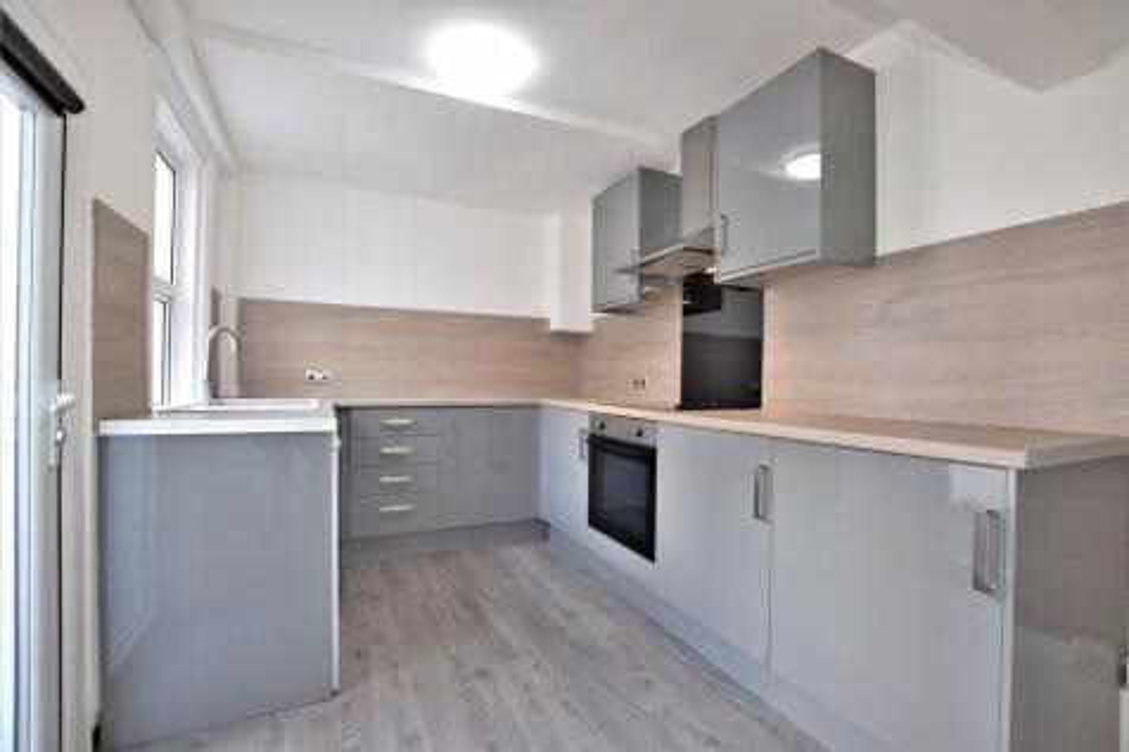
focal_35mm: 15
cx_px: 564
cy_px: 376
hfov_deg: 100.4
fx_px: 470
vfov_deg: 77.3
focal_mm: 10
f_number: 5
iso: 160
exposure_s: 1/15
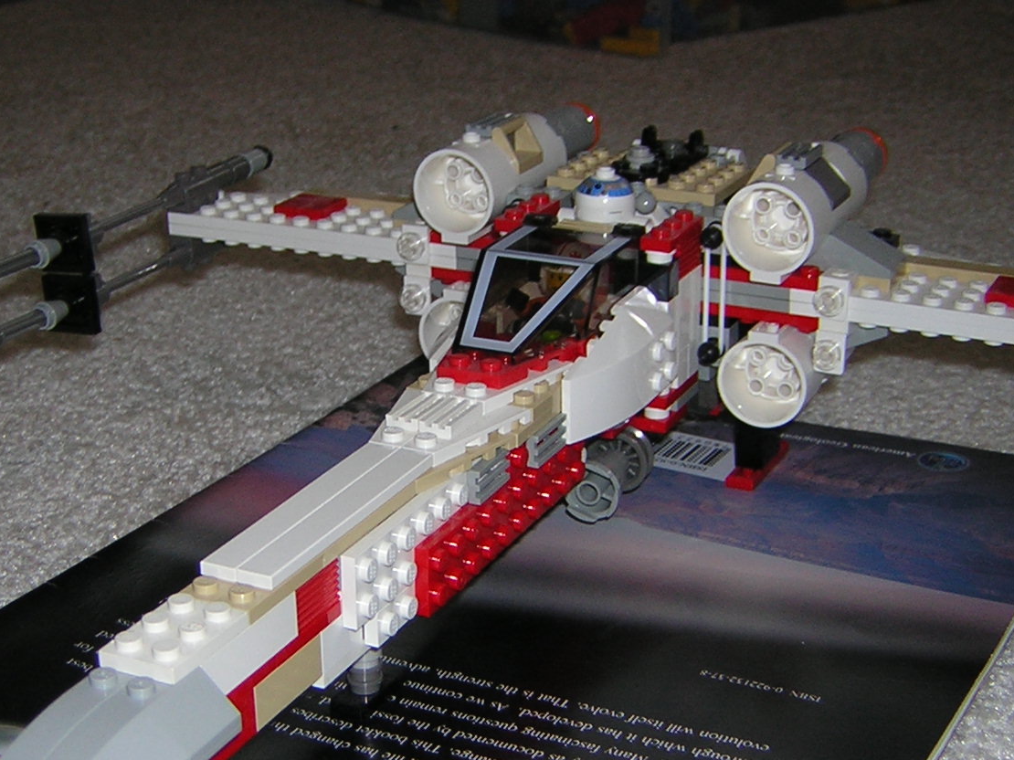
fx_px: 1816
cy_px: 468
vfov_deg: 23.6
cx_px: 537
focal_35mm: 62
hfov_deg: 31.2
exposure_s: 1/60.1
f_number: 2.8
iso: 50
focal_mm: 5.6
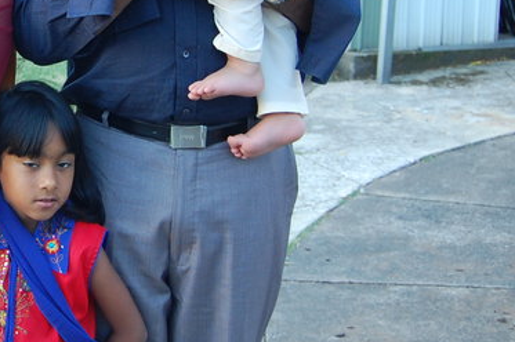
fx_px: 1529
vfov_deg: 12.7
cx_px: -14
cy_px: 30
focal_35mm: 107
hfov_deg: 18.6
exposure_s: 1/80
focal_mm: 26
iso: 400
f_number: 4.5
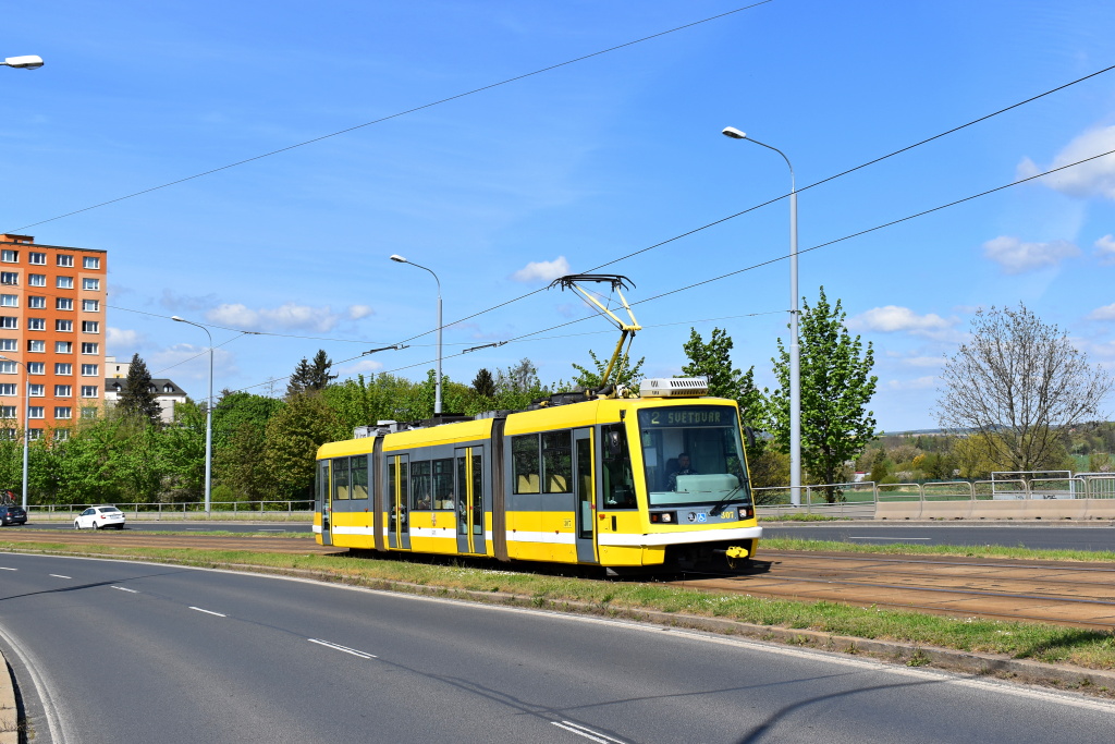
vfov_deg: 30.9
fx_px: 1347
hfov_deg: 45.0
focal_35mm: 44
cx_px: 558
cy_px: 372
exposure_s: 1/400
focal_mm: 29
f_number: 10
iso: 200
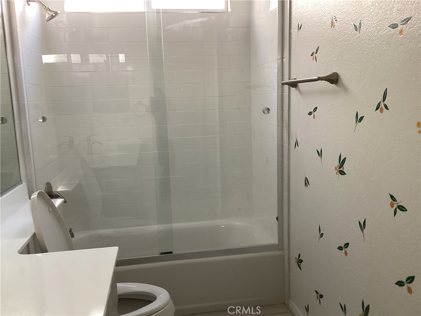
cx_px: 210
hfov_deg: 58.4
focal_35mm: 31
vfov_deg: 45.4
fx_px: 377
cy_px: 158
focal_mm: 3.3
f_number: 2.4
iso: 125
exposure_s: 1/50
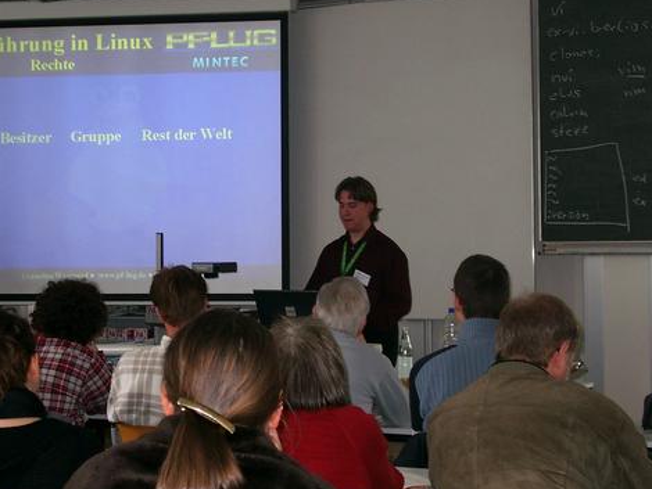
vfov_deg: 17.8
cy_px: 237
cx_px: 211
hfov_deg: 23.4
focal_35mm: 83
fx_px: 1564
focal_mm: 12.6
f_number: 3.4
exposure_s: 1/60
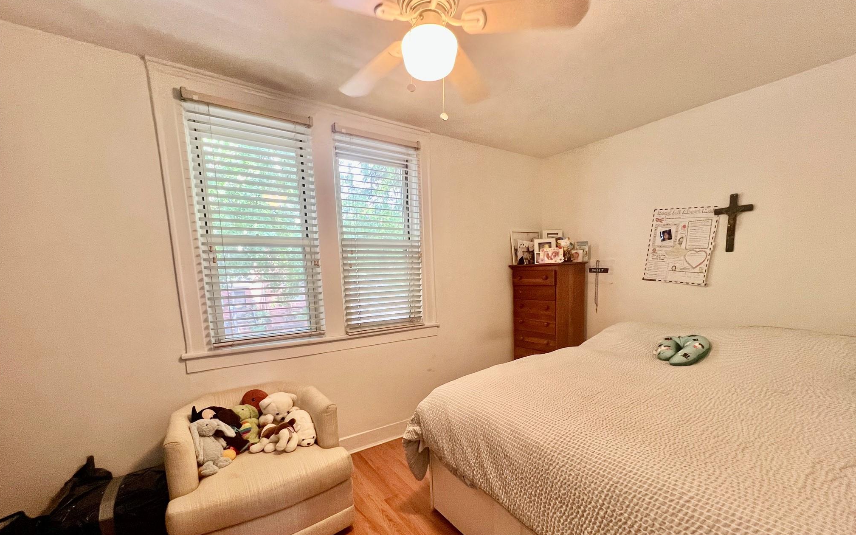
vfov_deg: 77.7
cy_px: 322
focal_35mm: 14
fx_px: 327
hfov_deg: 105.3
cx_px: 429
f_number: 1.8
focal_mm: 1.57
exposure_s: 1/60
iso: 250
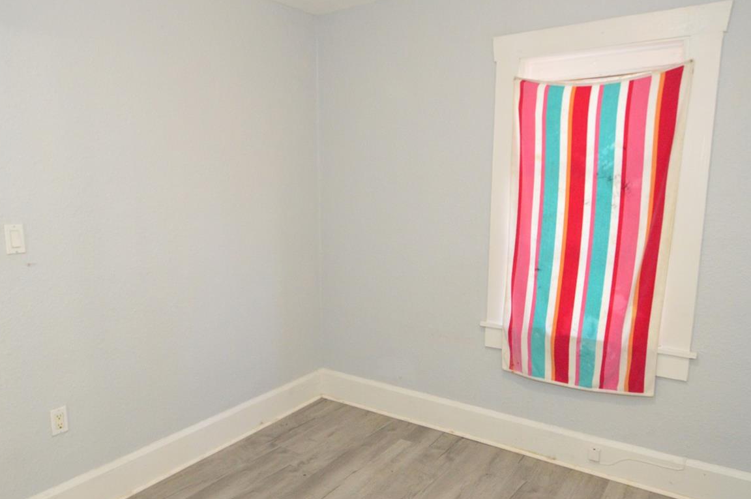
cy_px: 289
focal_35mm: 25
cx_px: 345
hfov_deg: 71.5
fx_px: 521
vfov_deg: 51.0
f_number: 4
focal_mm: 12
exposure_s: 1/60
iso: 1600
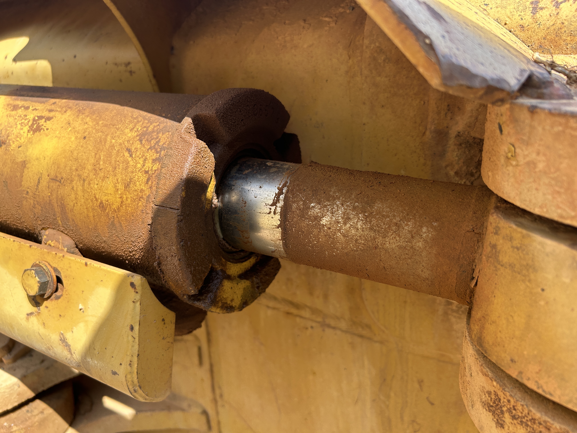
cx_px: 288
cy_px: 216
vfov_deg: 53.1
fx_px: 433
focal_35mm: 26
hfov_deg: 67.3
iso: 50
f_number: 1.5
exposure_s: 1/594
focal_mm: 5.7
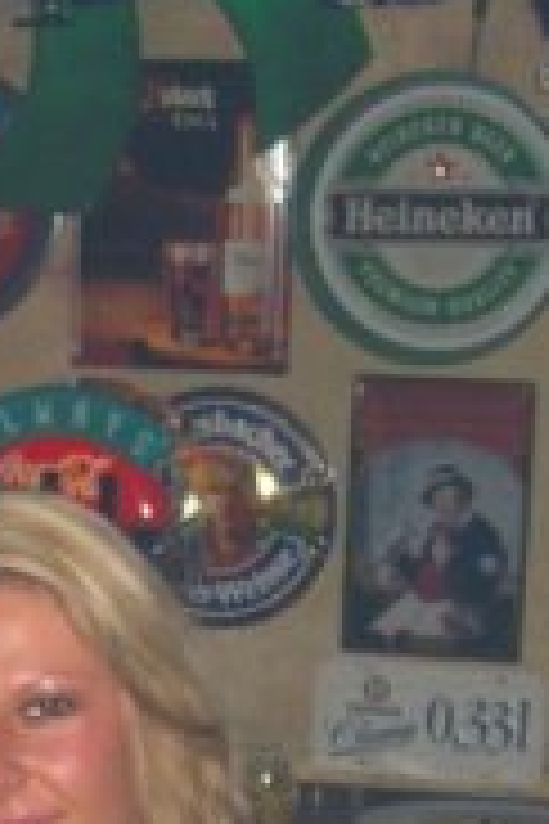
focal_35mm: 157
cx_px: -230
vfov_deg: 12.7
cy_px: 1000
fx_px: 3591
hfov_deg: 8.6
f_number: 3.1
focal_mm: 9.5
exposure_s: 1/60
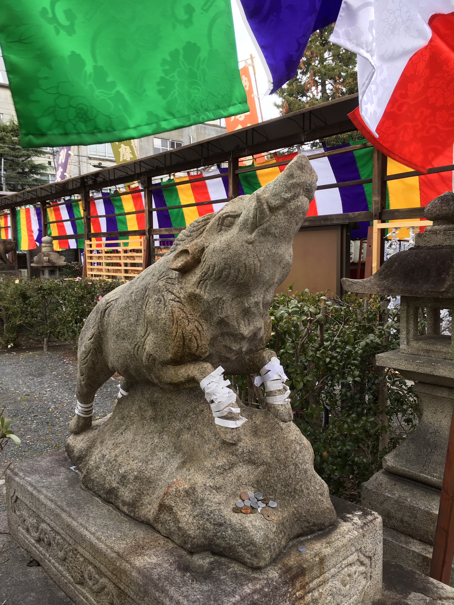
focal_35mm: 29
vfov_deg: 61.7
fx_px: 507
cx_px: 227
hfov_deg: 48.2
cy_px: 302
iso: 32
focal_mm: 4.15
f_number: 2.2
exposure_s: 1/60
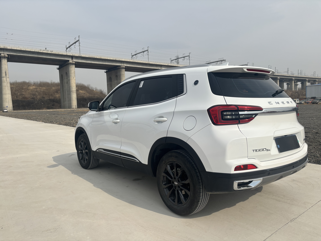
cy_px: 120
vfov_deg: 53.1
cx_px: 160
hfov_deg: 67.3
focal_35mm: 26
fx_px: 241
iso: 50
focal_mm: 5.96
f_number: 1.6
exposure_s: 1/6711
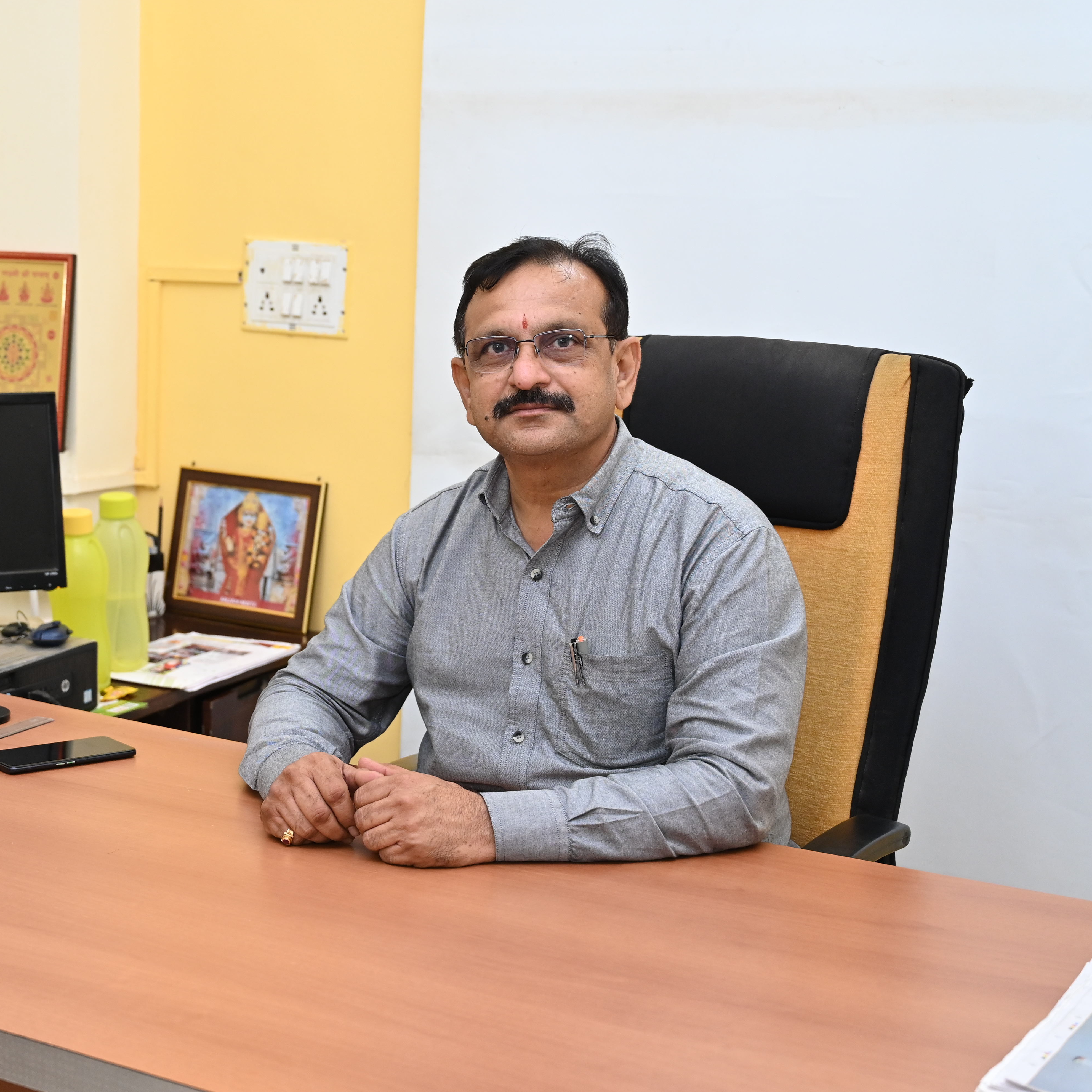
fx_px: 2177
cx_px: 299
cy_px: 549
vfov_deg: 28.2
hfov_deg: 27.8
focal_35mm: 61
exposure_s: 1/125
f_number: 4
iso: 1600
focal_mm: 47
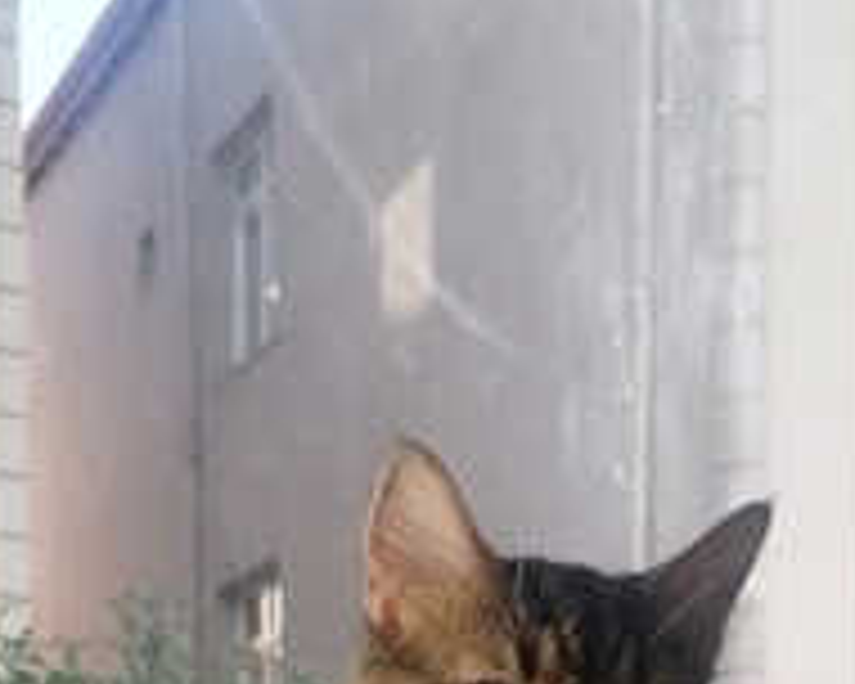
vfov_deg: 17.0
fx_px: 2024
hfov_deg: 23.8
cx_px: 410
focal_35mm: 80
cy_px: 1084
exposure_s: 1/274
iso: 50
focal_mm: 5.3
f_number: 1.8
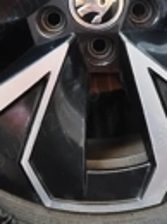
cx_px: 79
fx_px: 458
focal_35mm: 71
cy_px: 14
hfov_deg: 20.7
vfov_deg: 26.3
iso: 250
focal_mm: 6.14
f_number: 1.65
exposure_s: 1/50
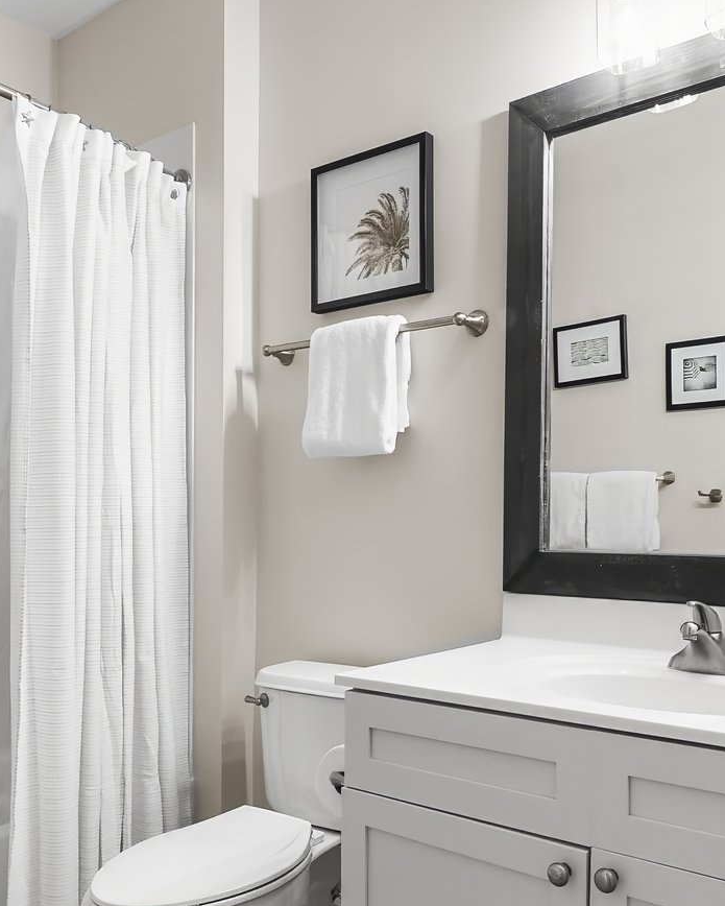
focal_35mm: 31
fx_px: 831
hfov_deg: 46.9
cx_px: 428
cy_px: 510
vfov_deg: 57.0
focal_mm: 14
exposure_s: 1/50
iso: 12800
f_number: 8
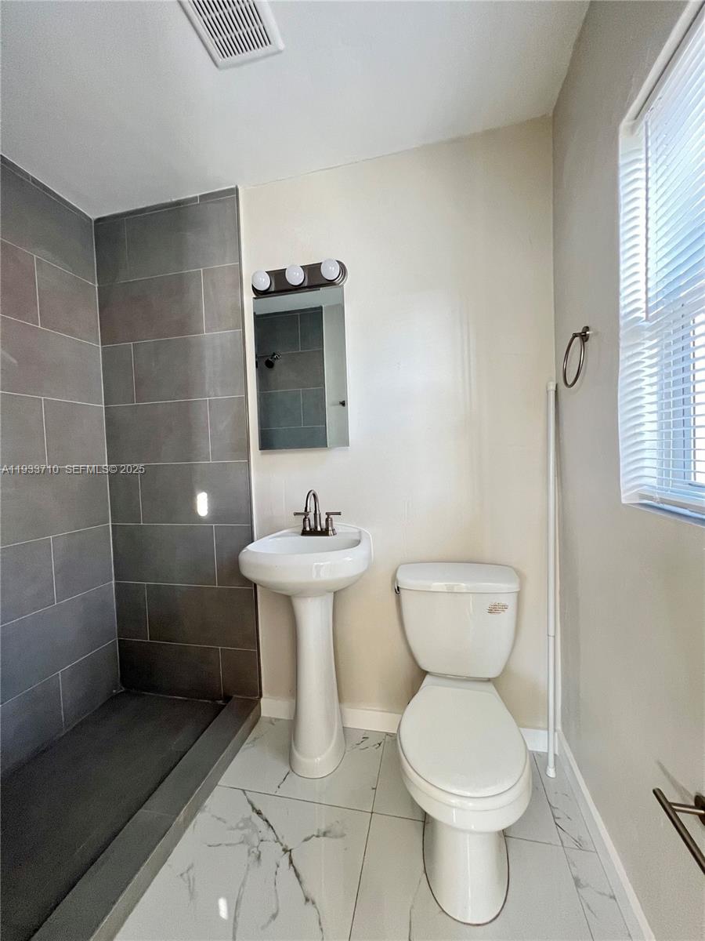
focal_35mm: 13
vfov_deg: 106.2
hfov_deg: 89.9
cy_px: 470
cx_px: 352
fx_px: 353
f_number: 1.8
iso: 320
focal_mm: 1.57
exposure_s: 1/60
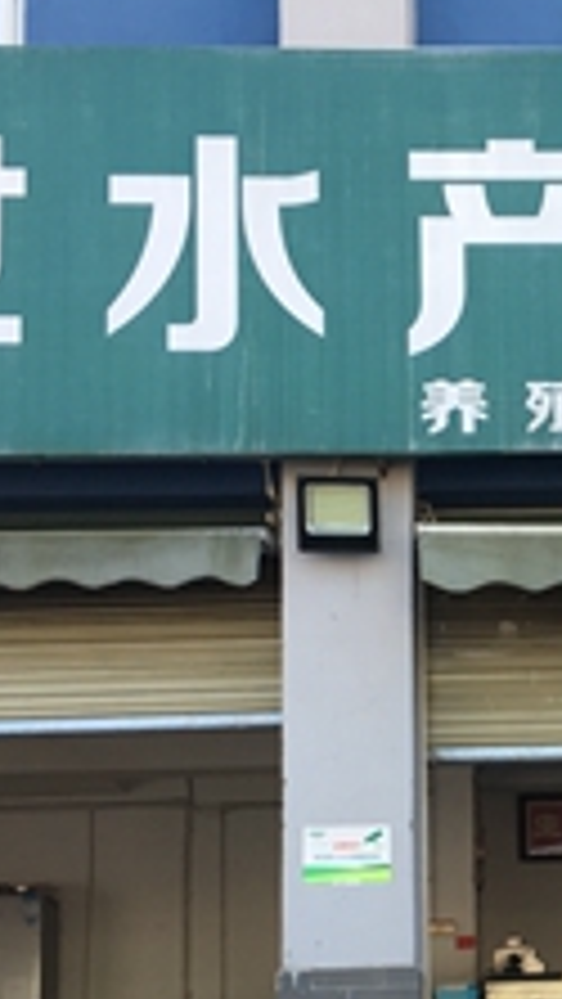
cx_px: 674
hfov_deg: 16.3
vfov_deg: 29.0
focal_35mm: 71
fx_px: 1880
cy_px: 817
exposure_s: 1/363
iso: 25
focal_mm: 4.15
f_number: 2.2
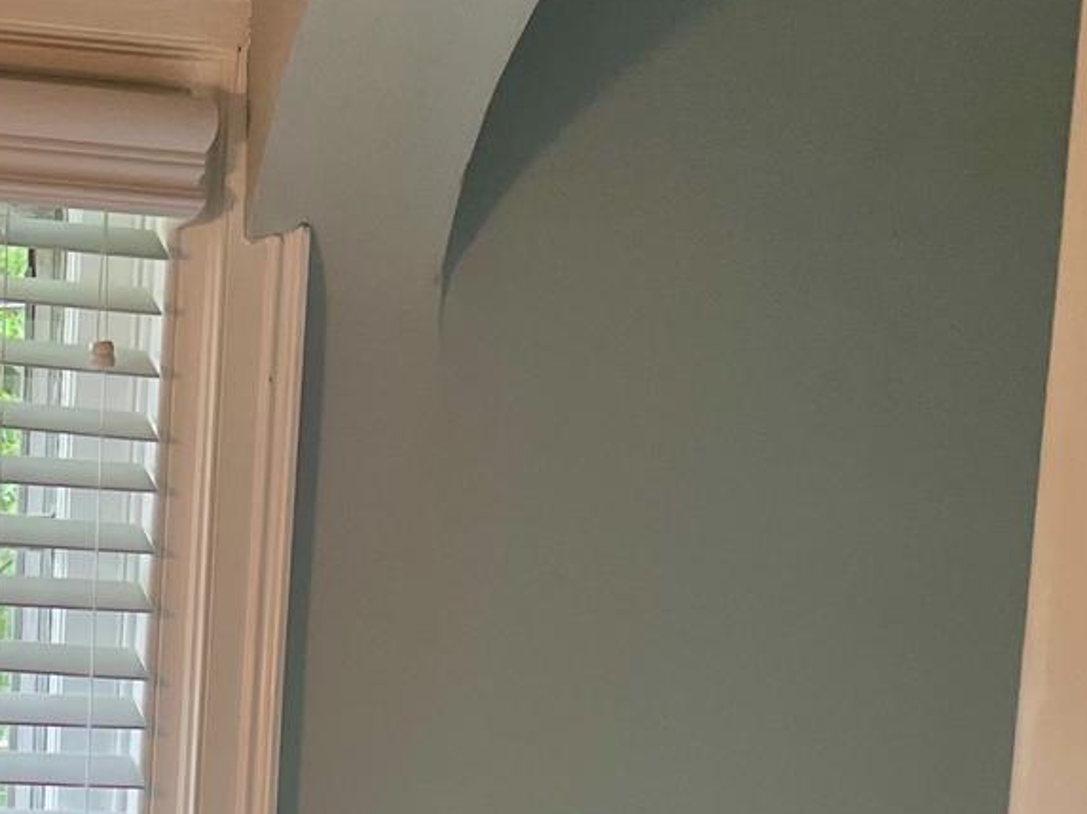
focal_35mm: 93
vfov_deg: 14.3
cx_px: -83
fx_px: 2919
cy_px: 1383
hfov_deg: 20.2
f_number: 1.5
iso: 80
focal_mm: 5.7
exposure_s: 1/120
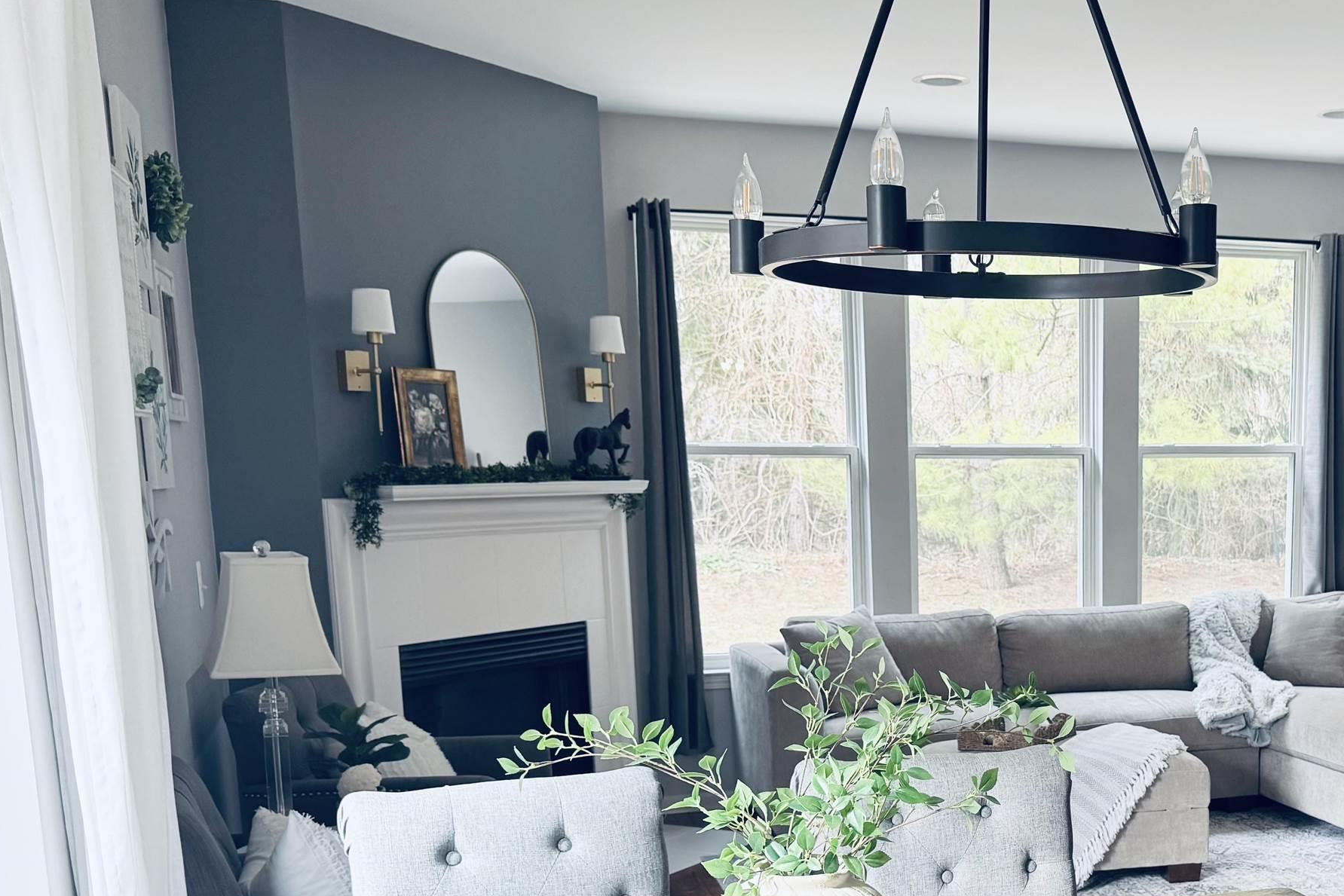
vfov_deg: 30.3
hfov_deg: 43.3
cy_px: 746
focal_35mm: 43
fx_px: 1605
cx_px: 1079
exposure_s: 1/121
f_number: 1.78
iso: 100
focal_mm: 6.76
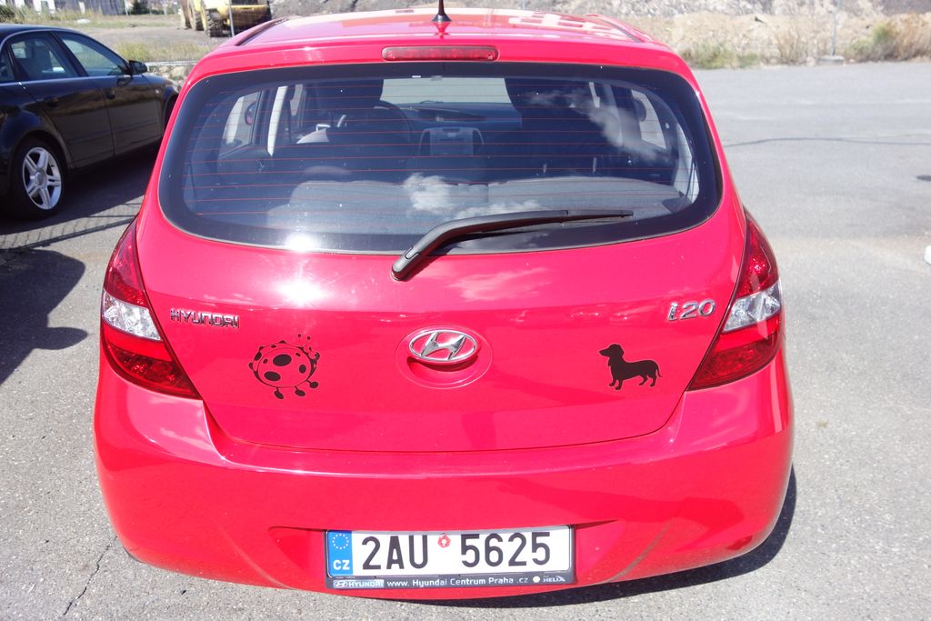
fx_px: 724
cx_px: 466
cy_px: 310
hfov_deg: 65.5
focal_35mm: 28
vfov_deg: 46.4
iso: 125
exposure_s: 1/2000
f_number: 2
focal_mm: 10.4
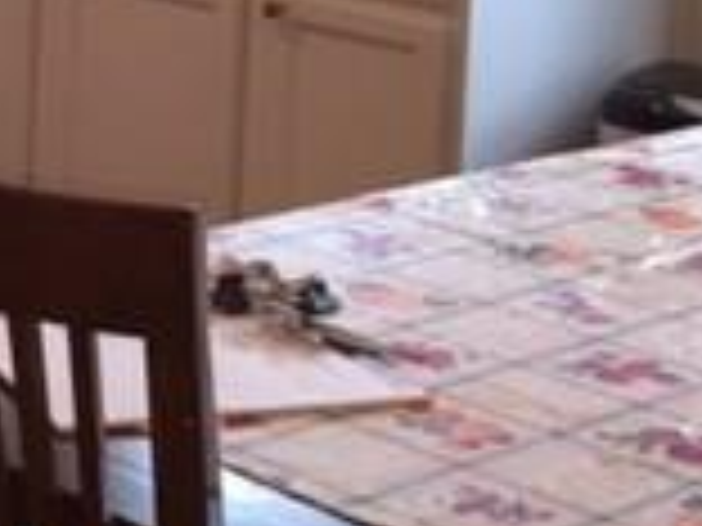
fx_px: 2413
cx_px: -261
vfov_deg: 11.9
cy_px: -270
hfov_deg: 15.6
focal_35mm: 119
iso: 64
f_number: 2.2
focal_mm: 4.15
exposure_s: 1/30
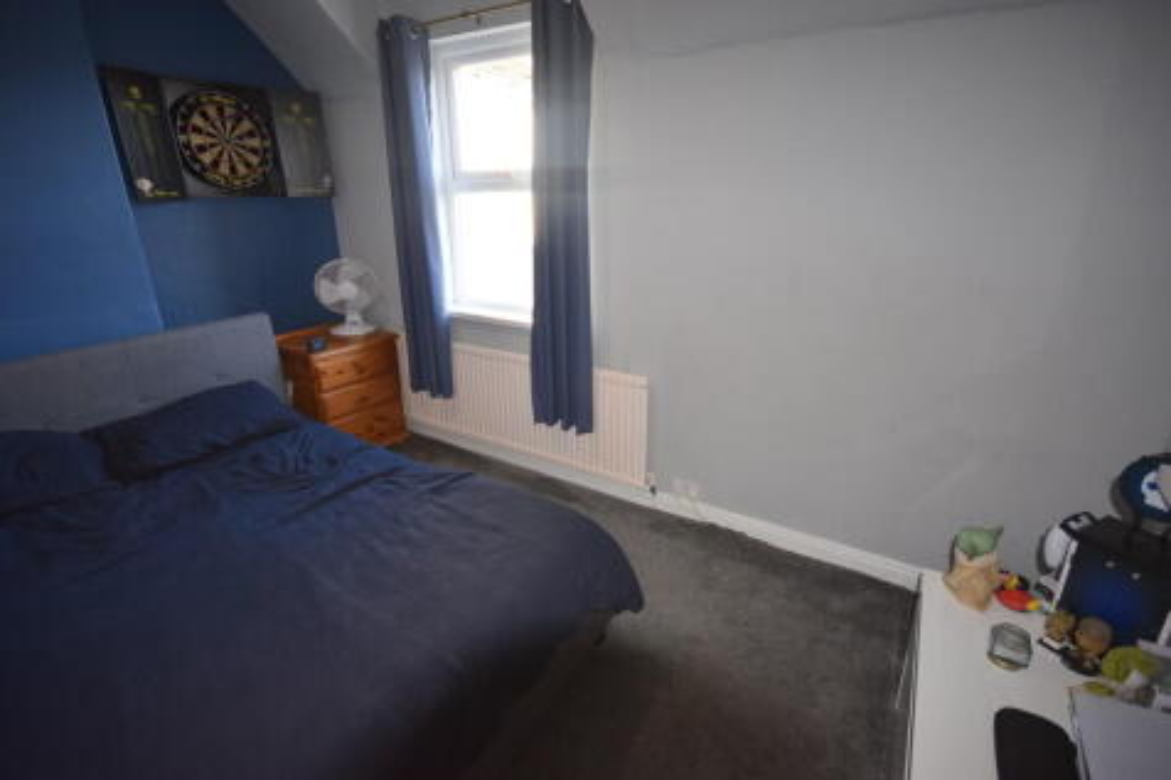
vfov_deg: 72.0
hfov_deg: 95.0
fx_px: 536
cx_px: 586
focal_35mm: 16
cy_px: 390
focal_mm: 11
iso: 800
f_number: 5
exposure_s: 1/100
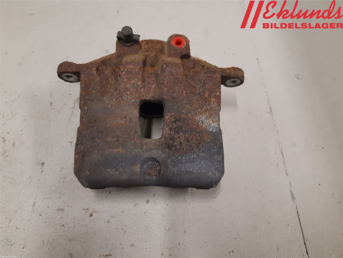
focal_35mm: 26
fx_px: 258
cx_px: 172
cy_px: 129
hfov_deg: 67.3
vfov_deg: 53.1
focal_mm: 3.93
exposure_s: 1/50
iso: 160
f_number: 1.7
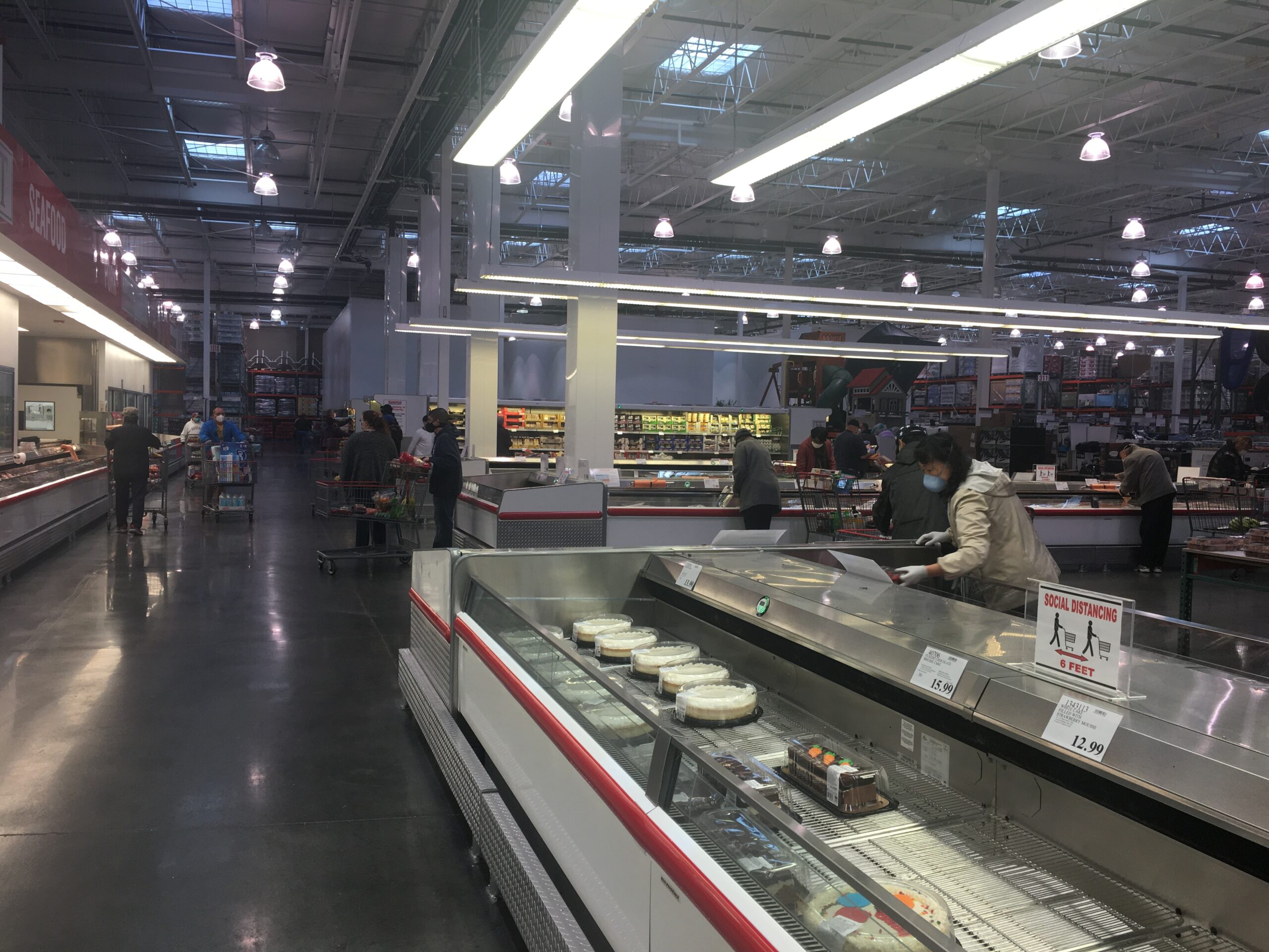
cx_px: 634
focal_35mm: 29
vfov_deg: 48.2
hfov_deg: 61.7
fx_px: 1063
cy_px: 476
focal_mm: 4.15
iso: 32
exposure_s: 1/60
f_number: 2.2
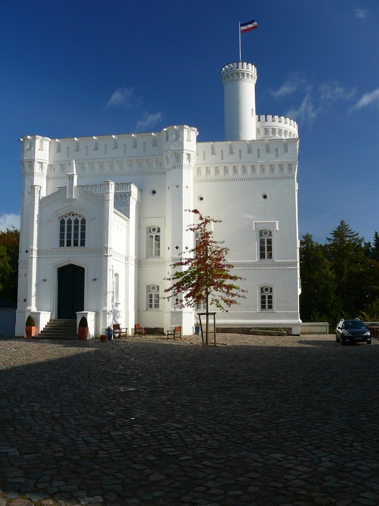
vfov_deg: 52.6
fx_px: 511
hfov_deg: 40.7
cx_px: 190
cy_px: 253
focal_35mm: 35
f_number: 5.6
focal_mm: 7.4
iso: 100
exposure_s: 1/250
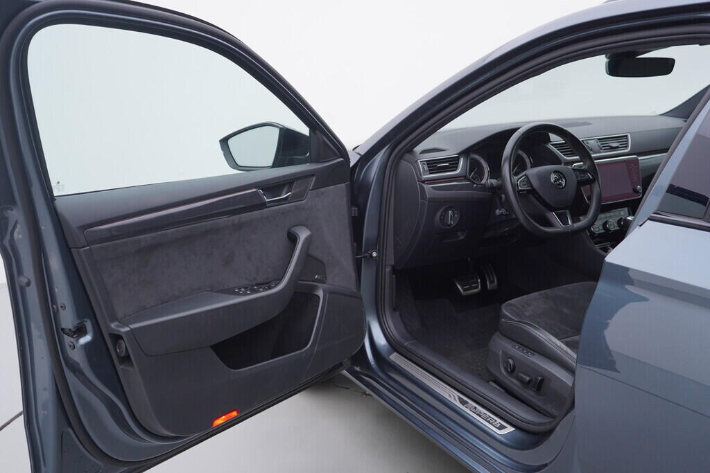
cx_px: 355
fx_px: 710
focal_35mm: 36
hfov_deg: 53.1
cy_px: 236
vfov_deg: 36.9
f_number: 3.5
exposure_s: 1/60
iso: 125
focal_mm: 24
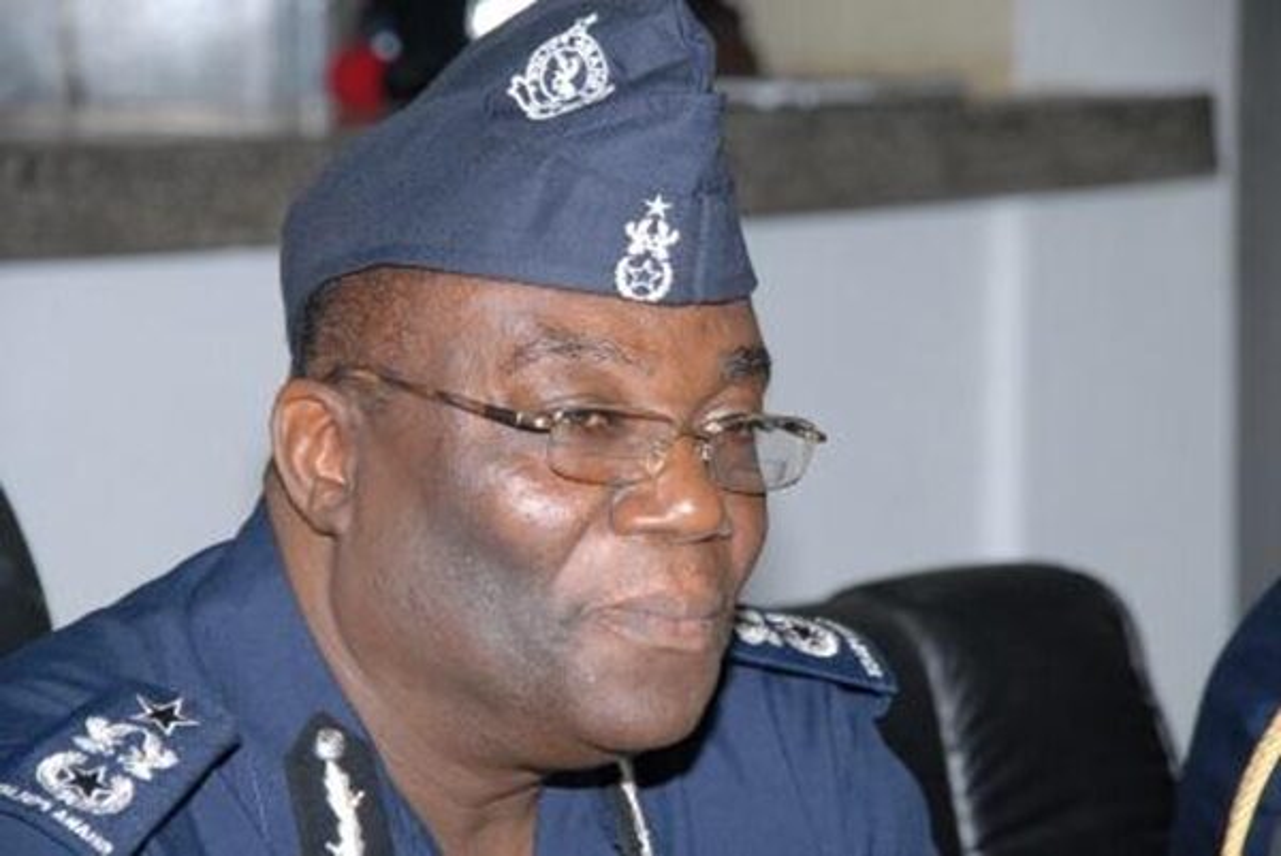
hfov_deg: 14.4
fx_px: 5074
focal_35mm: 142
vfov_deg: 9.6
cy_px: 428
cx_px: 640
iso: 640
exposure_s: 1/60
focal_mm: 95
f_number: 6.3
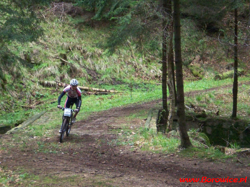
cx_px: 125
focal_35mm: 117
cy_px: 94
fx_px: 845
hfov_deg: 16.8
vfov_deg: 12.7
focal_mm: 19.2
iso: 400
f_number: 4.4
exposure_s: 1/160
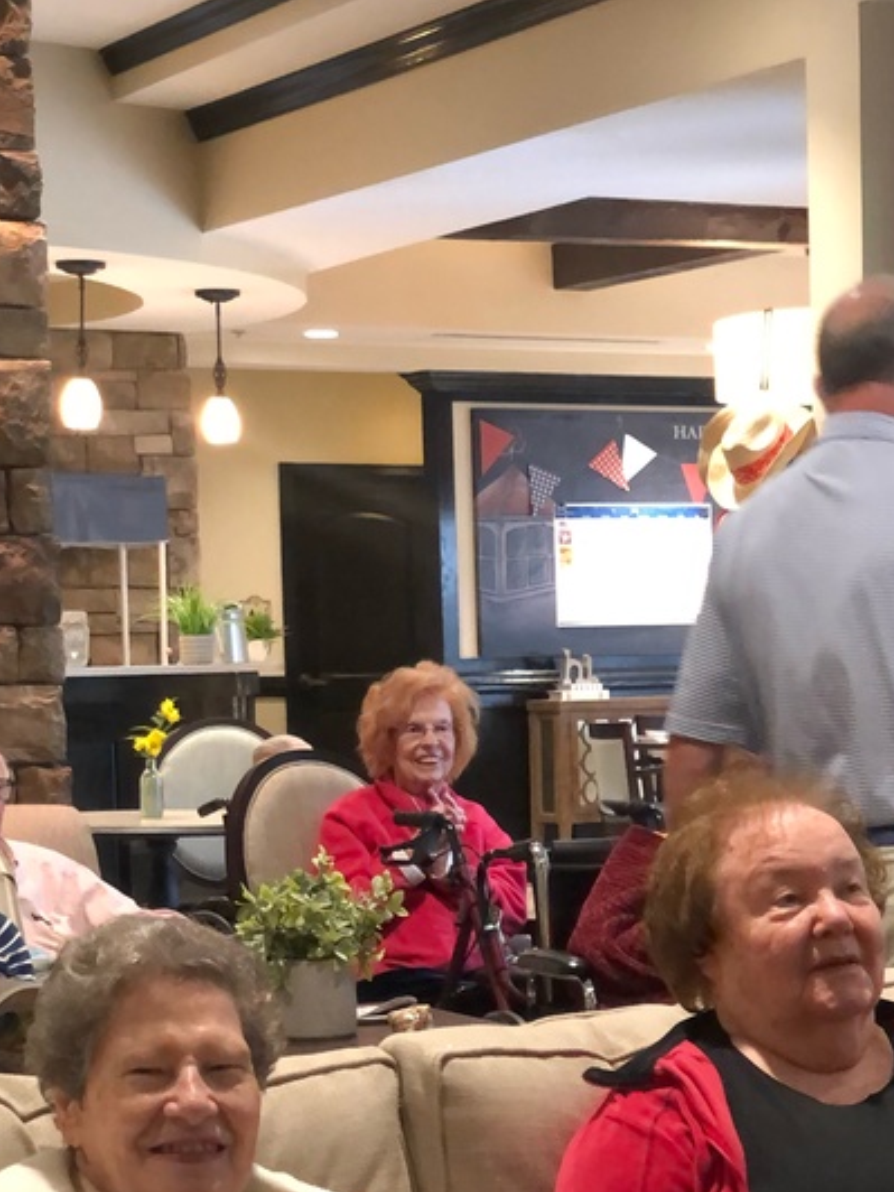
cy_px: 1109
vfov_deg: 19.2
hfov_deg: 14.7
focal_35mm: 100
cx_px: 717
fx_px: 3443
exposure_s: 1/24
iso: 125
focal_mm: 6
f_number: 2.4
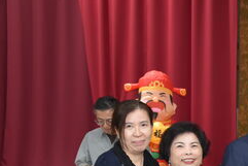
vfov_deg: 16.1
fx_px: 565
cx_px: 291
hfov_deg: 22.9
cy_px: 195
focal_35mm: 82
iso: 800
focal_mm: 22
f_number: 3.2
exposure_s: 1/60
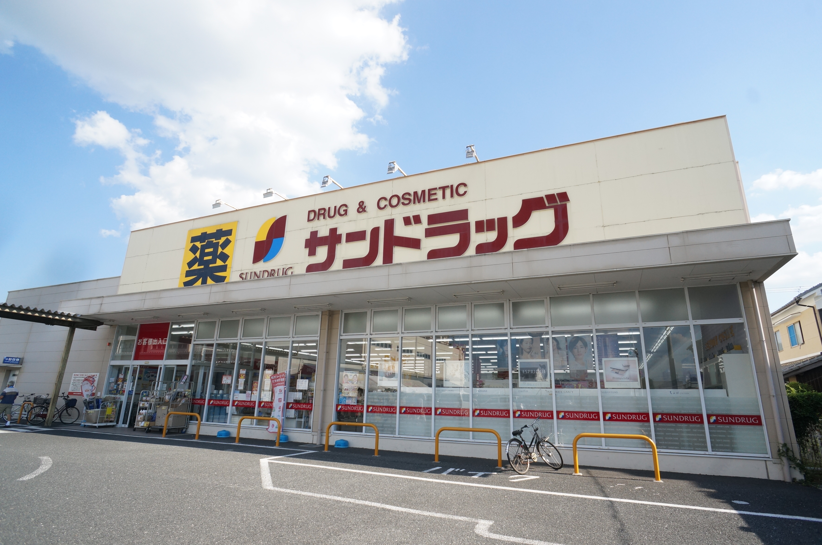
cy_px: 272
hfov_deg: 73.8
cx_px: 411
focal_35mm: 24
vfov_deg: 53.0
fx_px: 547
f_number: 8
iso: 400
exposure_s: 1/640
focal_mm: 16
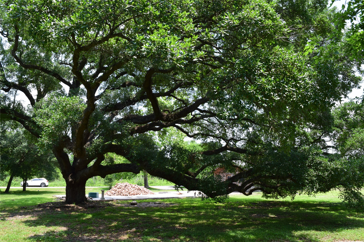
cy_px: 121
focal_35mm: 27
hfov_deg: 67.4
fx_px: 273
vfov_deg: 47.9
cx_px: 182
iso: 400
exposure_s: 1/250
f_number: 10
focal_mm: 18
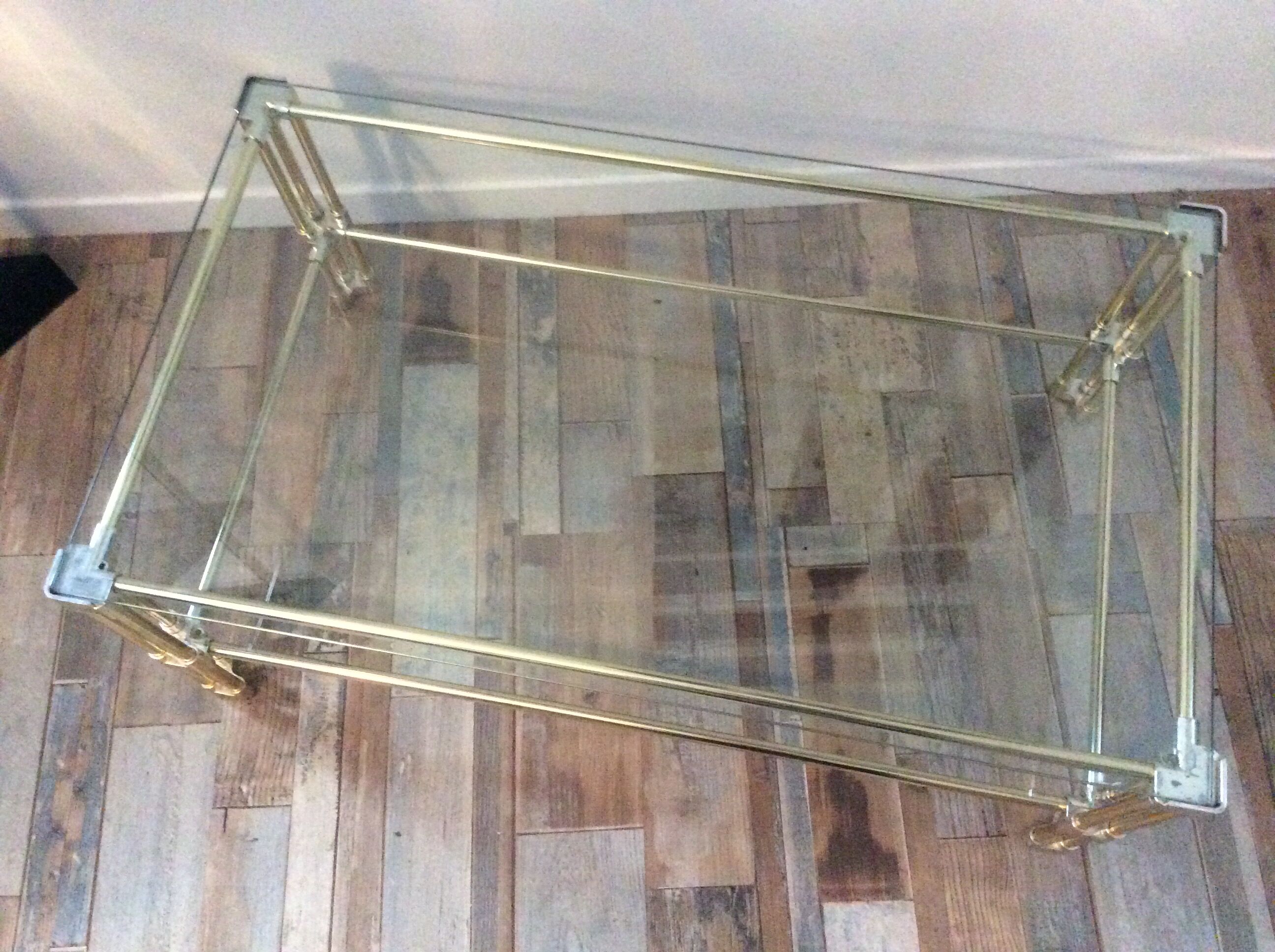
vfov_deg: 44.1
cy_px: 476
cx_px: 638
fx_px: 1177
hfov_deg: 56.9
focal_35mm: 32
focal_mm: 3.3
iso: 640
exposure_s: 1/17
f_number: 2.4
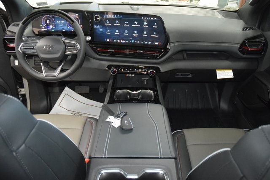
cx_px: 135
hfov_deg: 67.4
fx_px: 203
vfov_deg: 48.0
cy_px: 90
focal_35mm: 27
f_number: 3.5
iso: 3200
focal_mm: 18
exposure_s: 1/50
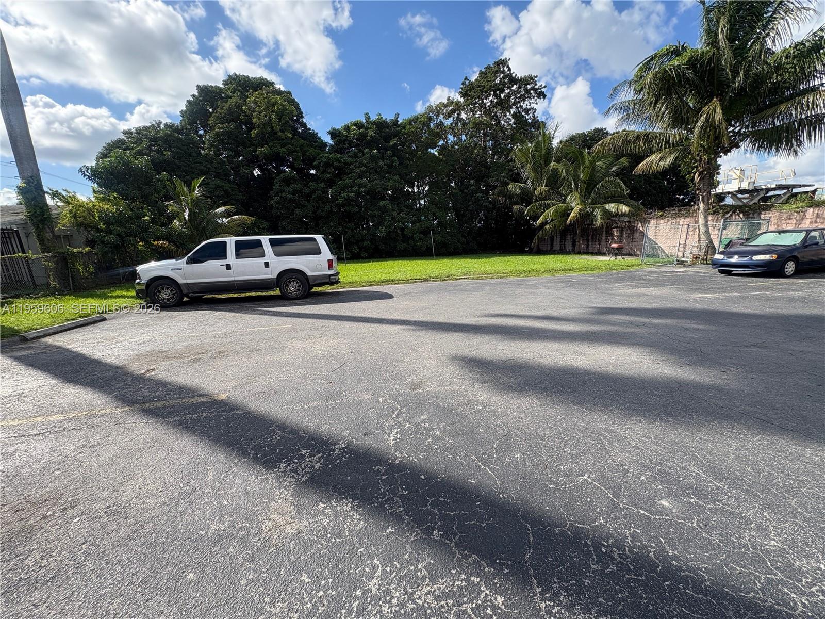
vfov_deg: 85.7
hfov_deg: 102.1
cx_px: 412
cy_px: 310
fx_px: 334
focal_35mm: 14
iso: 50
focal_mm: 2.22
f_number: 2.2
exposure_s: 1/1110
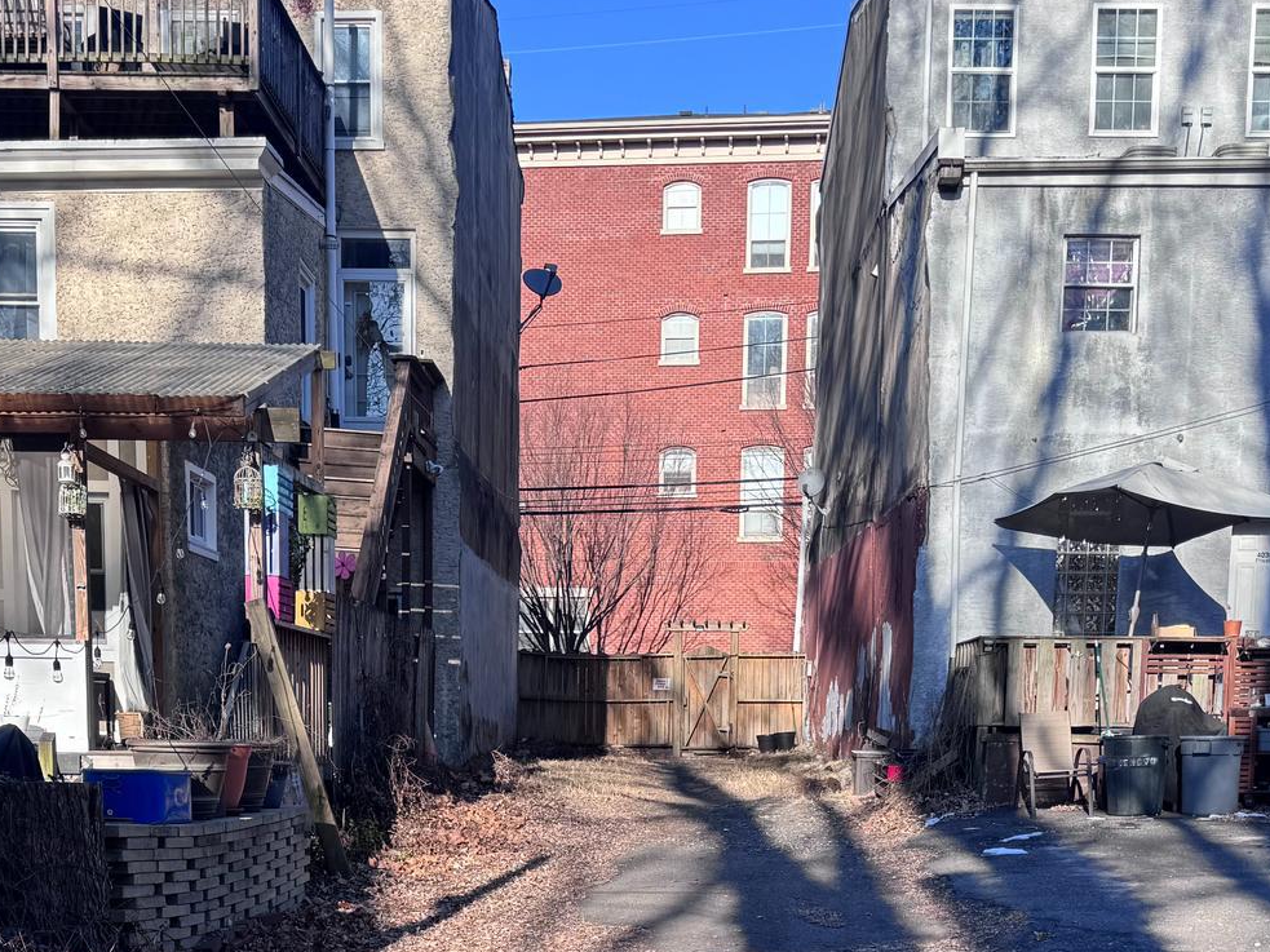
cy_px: 921
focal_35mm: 50
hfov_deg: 38.2
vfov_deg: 27.6
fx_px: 1834
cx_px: 603
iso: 80
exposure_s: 1/1524
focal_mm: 6.76
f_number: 1.78
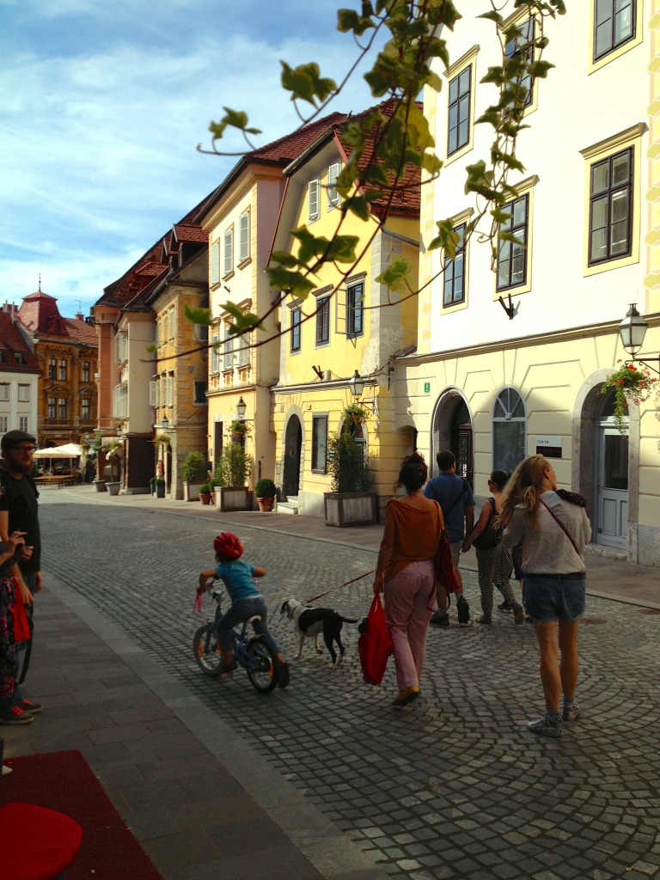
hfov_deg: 40.7
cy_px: 440
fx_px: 890
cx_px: 330
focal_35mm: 35
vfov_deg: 52.6
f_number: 2.4
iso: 50
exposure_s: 1/1672
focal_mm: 4.28
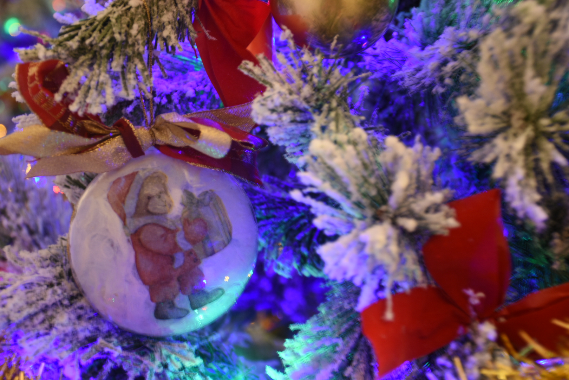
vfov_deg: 20.2
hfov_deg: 29.9
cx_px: 284
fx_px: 1067
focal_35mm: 68
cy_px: 190
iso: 250
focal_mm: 45
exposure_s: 1/2
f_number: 4.5
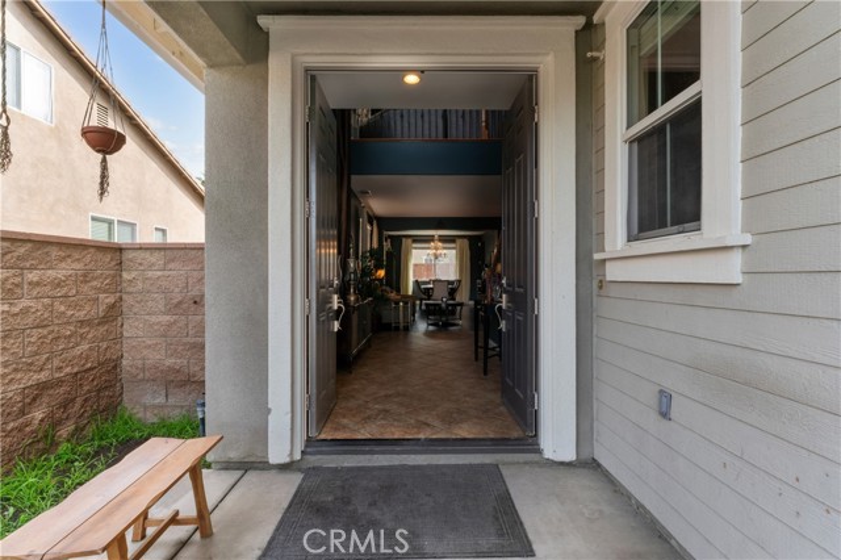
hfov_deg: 95.7
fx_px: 381
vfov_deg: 72.7
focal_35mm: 16
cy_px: 280
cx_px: 420
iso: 100
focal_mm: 16.3
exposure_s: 1/10
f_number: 22
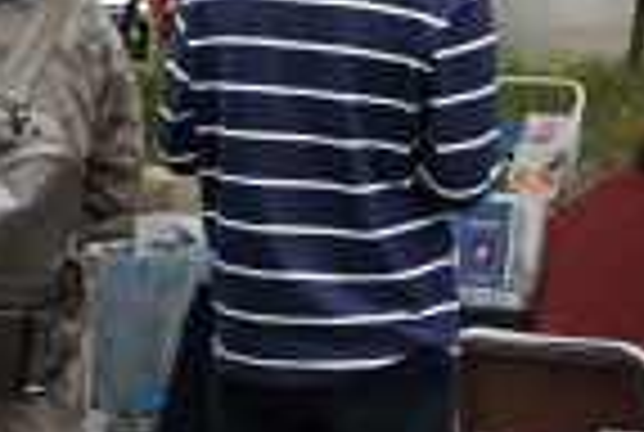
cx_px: 45
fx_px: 2599
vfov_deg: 9.5
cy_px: 97
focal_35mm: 145
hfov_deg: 14.0
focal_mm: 26
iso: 100
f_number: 7.1
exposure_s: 1/100
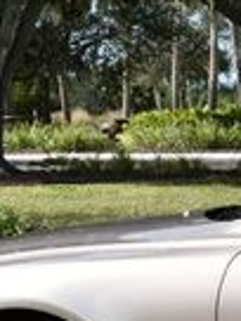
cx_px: 510
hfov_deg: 6.6
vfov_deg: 9.1
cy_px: 118
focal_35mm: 217
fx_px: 2014
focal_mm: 24
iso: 100
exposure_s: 1/250
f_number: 8
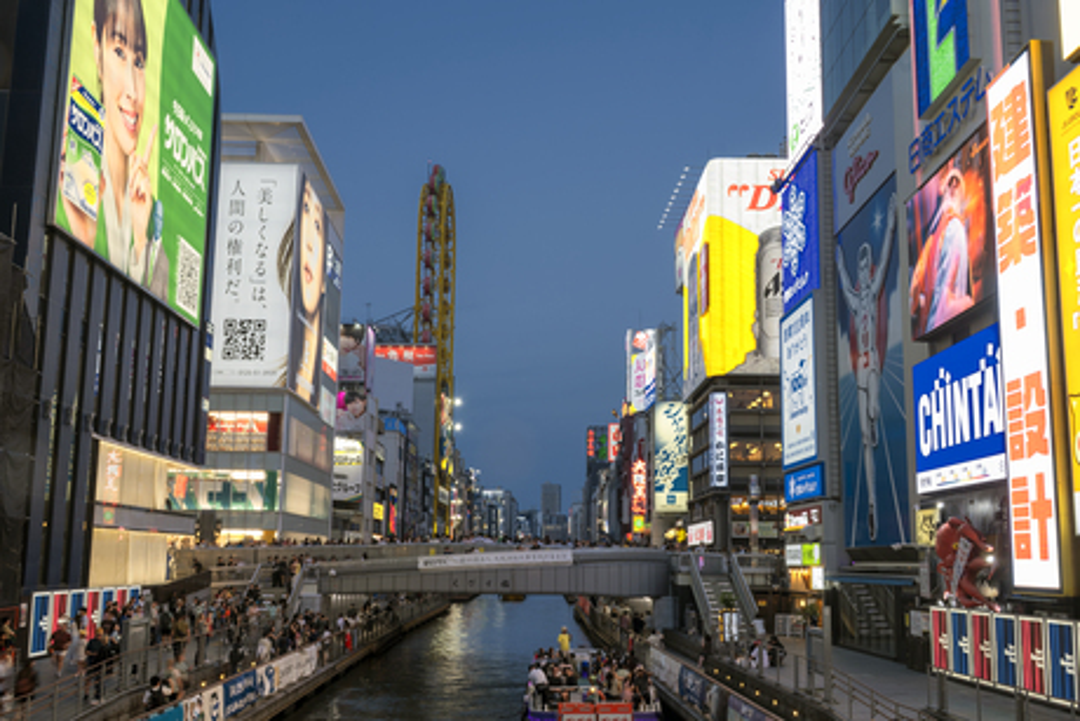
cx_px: 540
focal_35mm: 33
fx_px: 990
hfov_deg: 57.2
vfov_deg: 40.0
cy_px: 360
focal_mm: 22
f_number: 10
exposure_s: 1/2.5
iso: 100
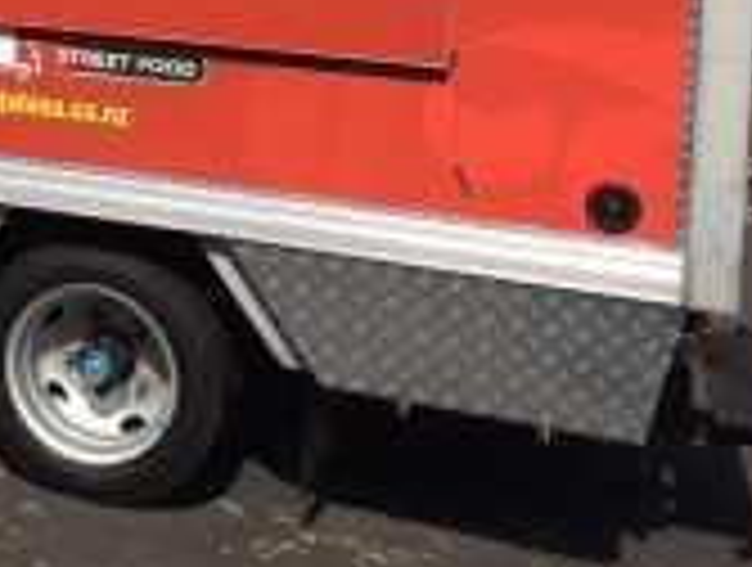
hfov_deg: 23.7
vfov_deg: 18.6
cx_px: -151
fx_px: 1633
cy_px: -119
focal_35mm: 75
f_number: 2.2
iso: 32
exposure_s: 1/2933
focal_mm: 4.15
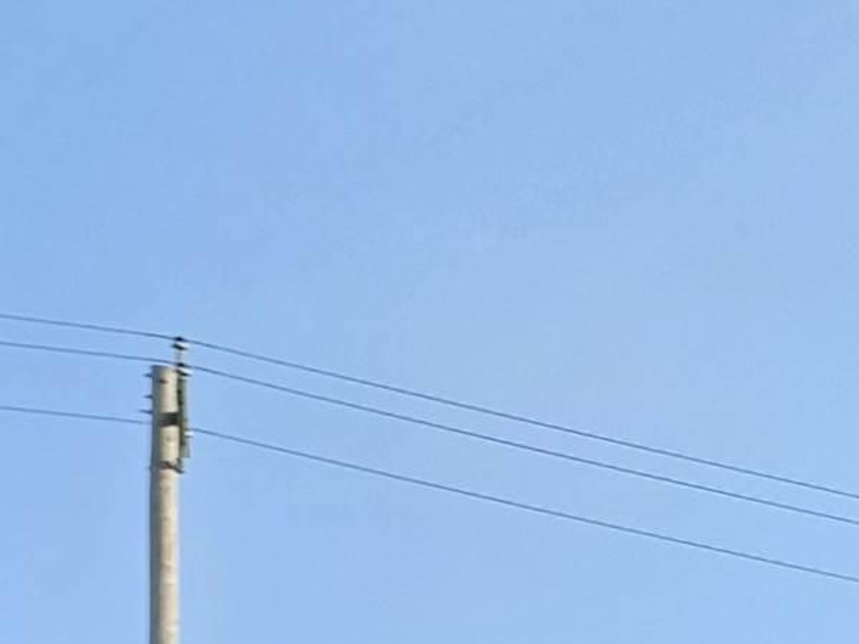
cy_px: 1421
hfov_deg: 13.2
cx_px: 1950
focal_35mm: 118
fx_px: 2928
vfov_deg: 11.0
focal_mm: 5.4
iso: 32
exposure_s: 1/507
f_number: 1.8
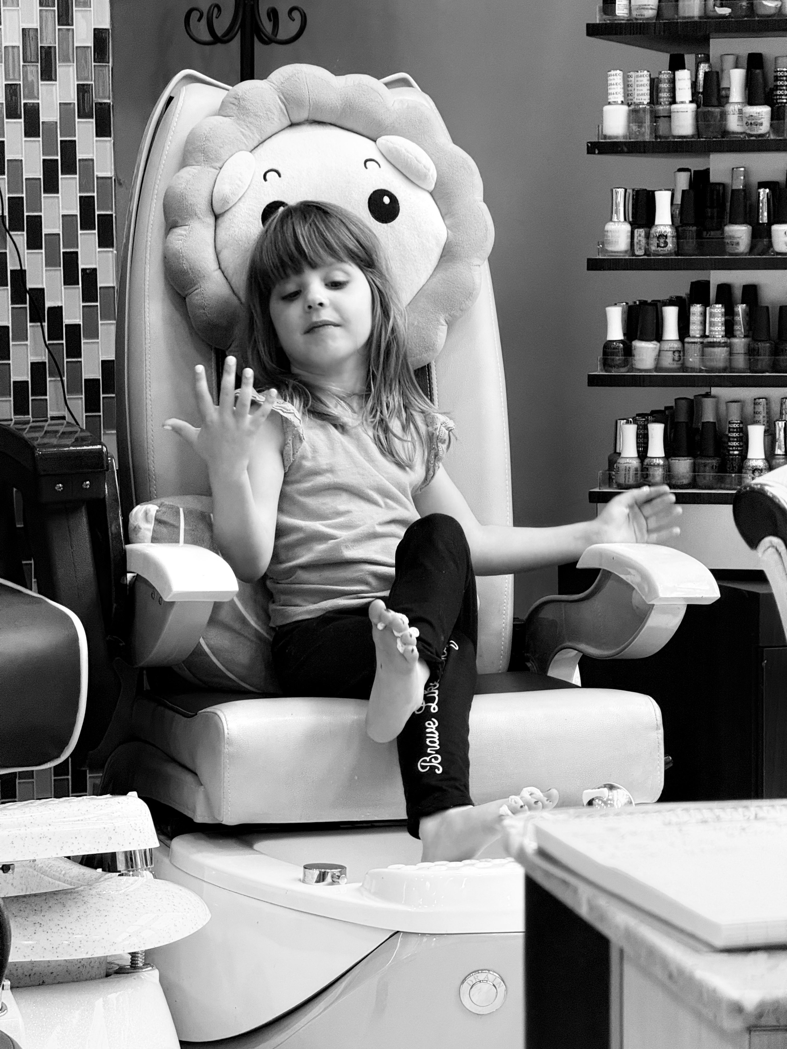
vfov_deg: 16.4
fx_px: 3638
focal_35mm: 120
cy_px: 524
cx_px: 394
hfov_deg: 12.3
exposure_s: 1/120
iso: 250
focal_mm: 15.66
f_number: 2.8
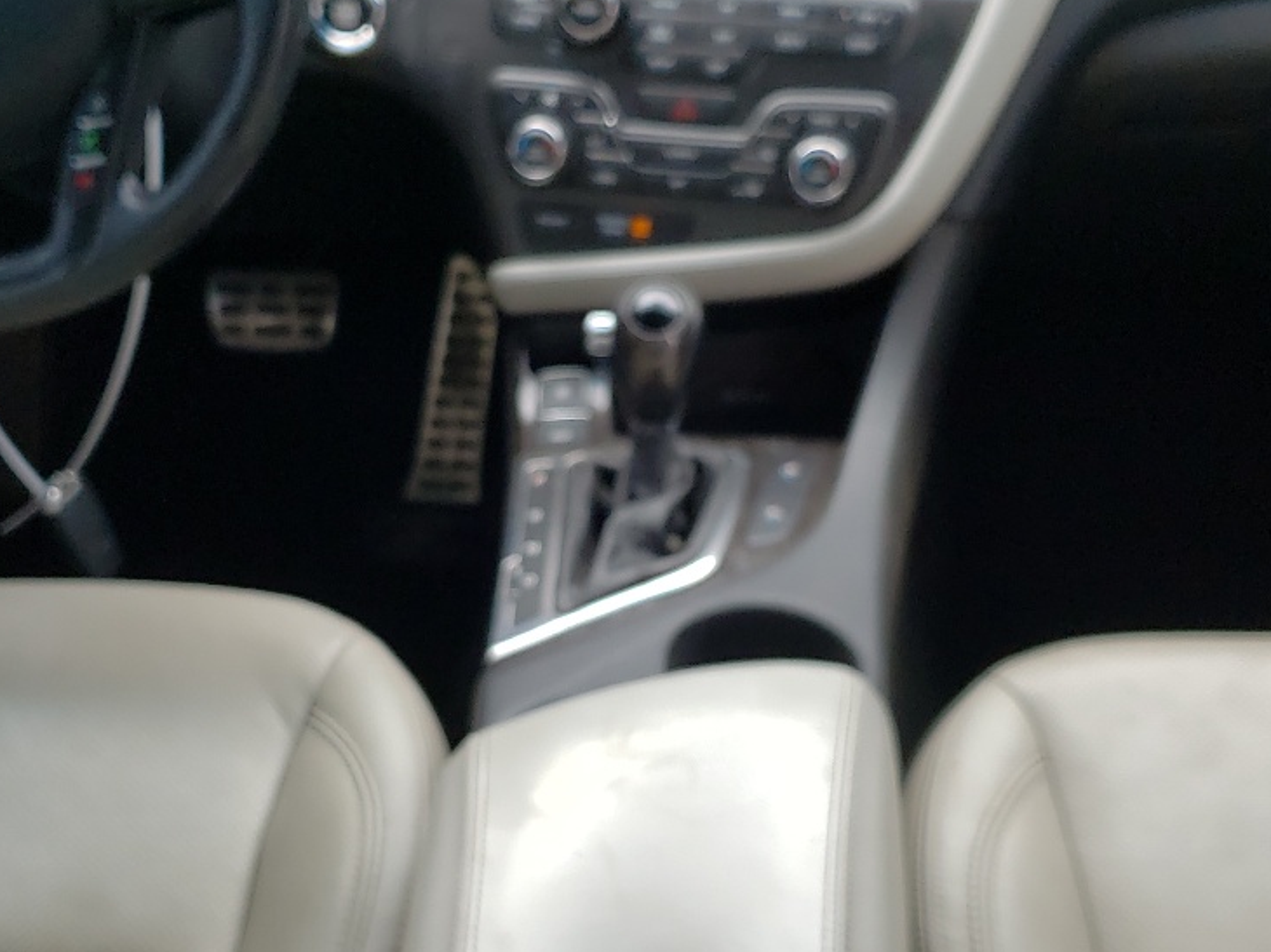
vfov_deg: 25.6
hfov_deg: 33.8
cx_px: 590
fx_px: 2092
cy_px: 559
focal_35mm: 57
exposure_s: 1/196
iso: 50
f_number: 1.5
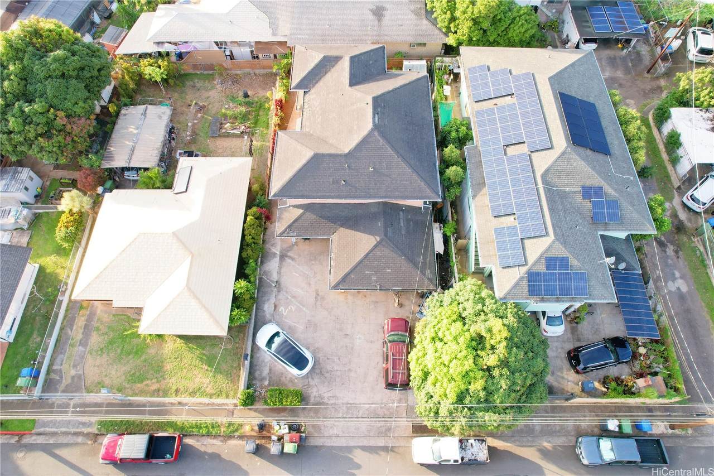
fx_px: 436
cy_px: 238
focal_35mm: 22
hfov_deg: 78.6
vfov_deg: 57.2
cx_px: 357
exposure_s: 1/320
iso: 200
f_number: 2.8
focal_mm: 8.38
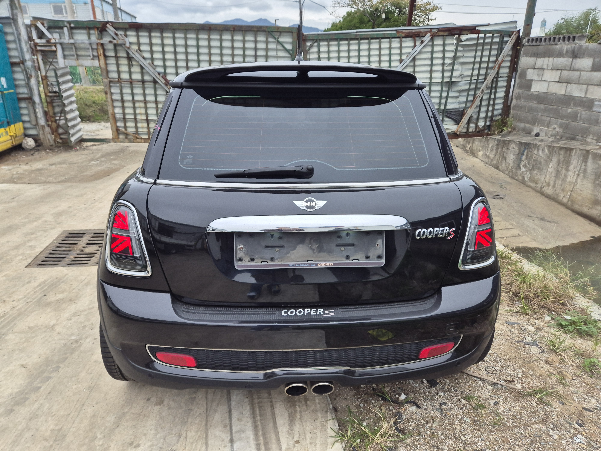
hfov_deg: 73.9
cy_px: 226
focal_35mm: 23
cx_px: 300
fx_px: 399
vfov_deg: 58.9
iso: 25
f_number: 1.8
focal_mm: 5.4
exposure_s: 1/382
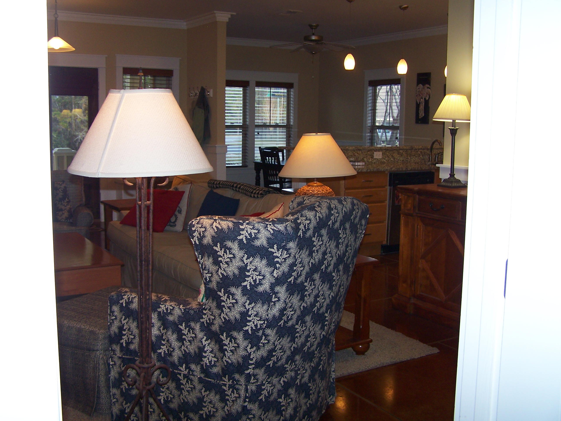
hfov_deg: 49.0
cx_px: 280
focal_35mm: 38
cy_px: 210
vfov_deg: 37.7
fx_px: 616
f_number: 2.8
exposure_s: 1/60
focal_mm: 6.3
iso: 100
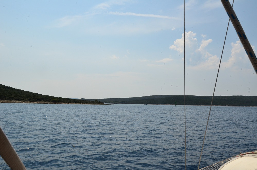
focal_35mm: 36
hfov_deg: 53.2
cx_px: 128
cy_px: 85
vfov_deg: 36.7
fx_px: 256
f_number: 18
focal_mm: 24
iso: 400
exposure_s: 1/400
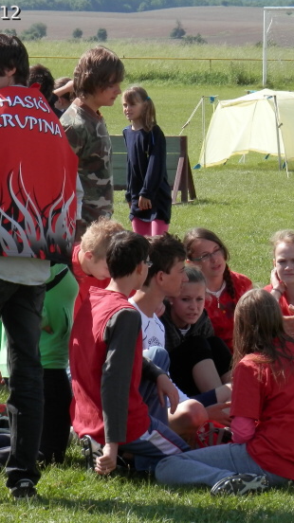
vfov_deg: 11.5
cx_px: 123
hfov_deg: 6.5
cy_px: 261
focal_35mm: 187
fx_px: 2595
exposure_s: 1/250
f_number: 5.3
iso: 80
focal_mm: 22.9
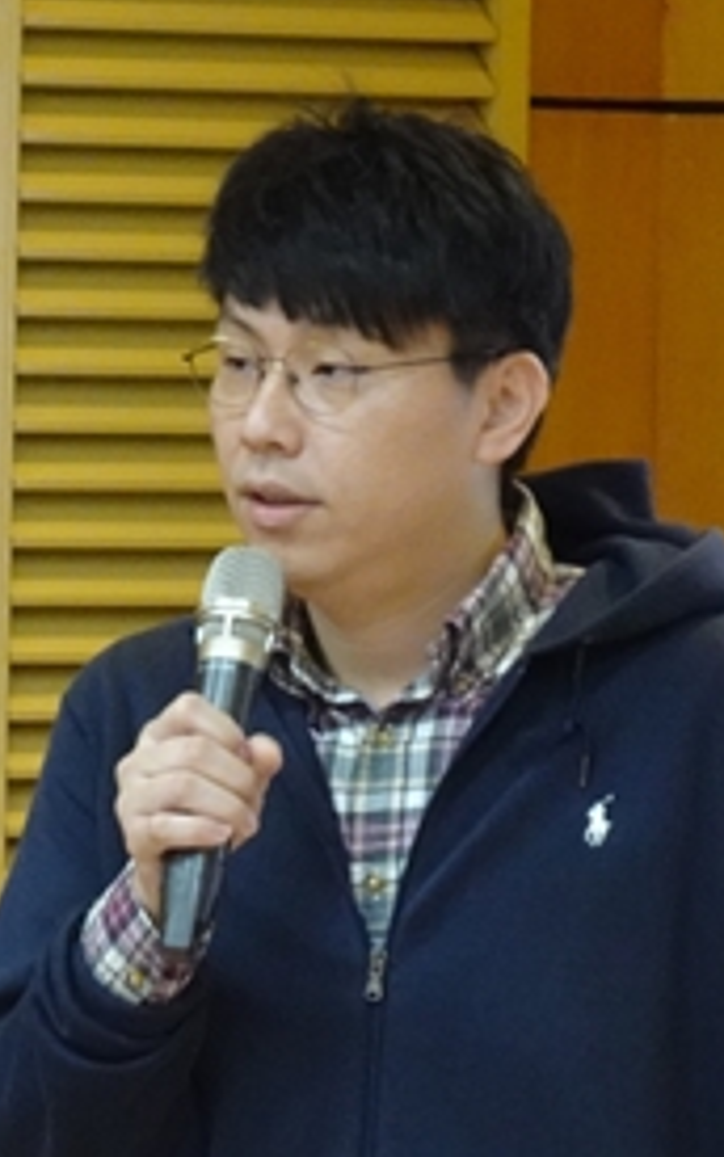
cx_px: 202
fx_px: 11675
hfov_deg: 3.6
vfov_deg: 5.7
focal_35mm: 370
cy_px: 789
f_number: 5.6
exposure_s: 1/20
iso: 800
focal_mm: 29.41
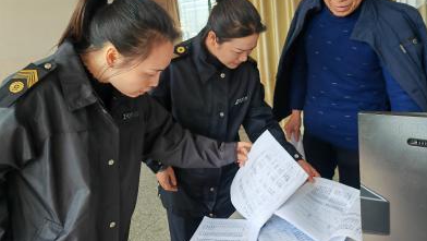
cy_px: 96
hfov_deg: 64.3
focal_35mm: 30
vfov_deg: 38.8
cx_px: 217
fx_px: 340
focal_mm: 5.53
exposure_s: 1/200
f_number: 1.8
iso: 50
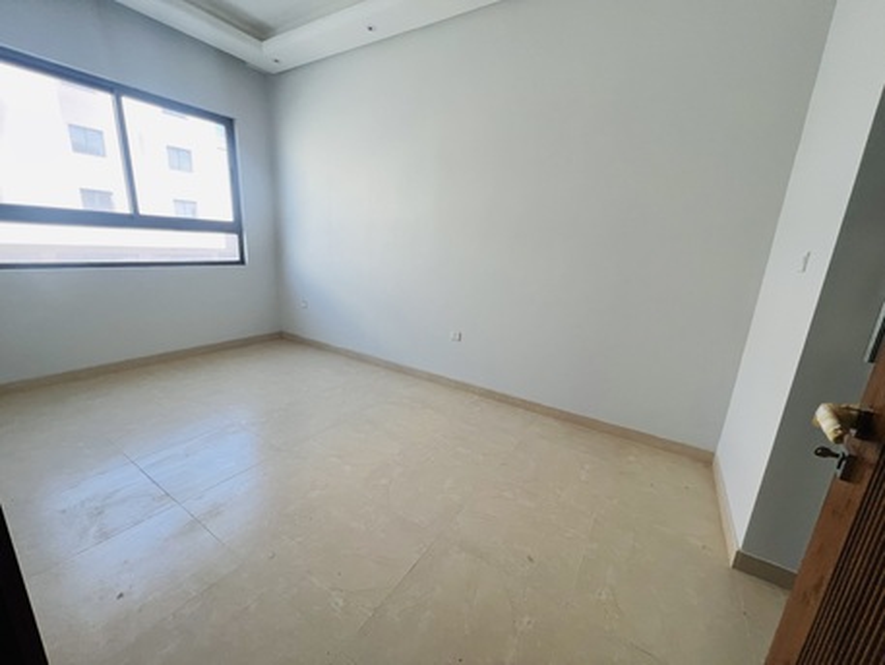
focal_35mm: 13
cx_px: 442
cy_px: 332
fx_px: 332
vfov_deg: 89.9
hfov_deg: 106.2
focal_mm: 1.57
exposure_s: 1/99
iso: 100
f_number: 1.8
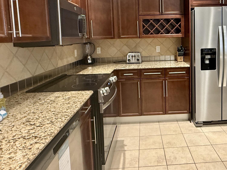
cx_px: 154
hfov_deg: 61.7
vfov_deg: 48.7
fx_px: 184
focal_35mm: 28
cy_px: 54
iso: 400
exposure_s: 1/60
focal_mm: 2.22
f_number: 2.2
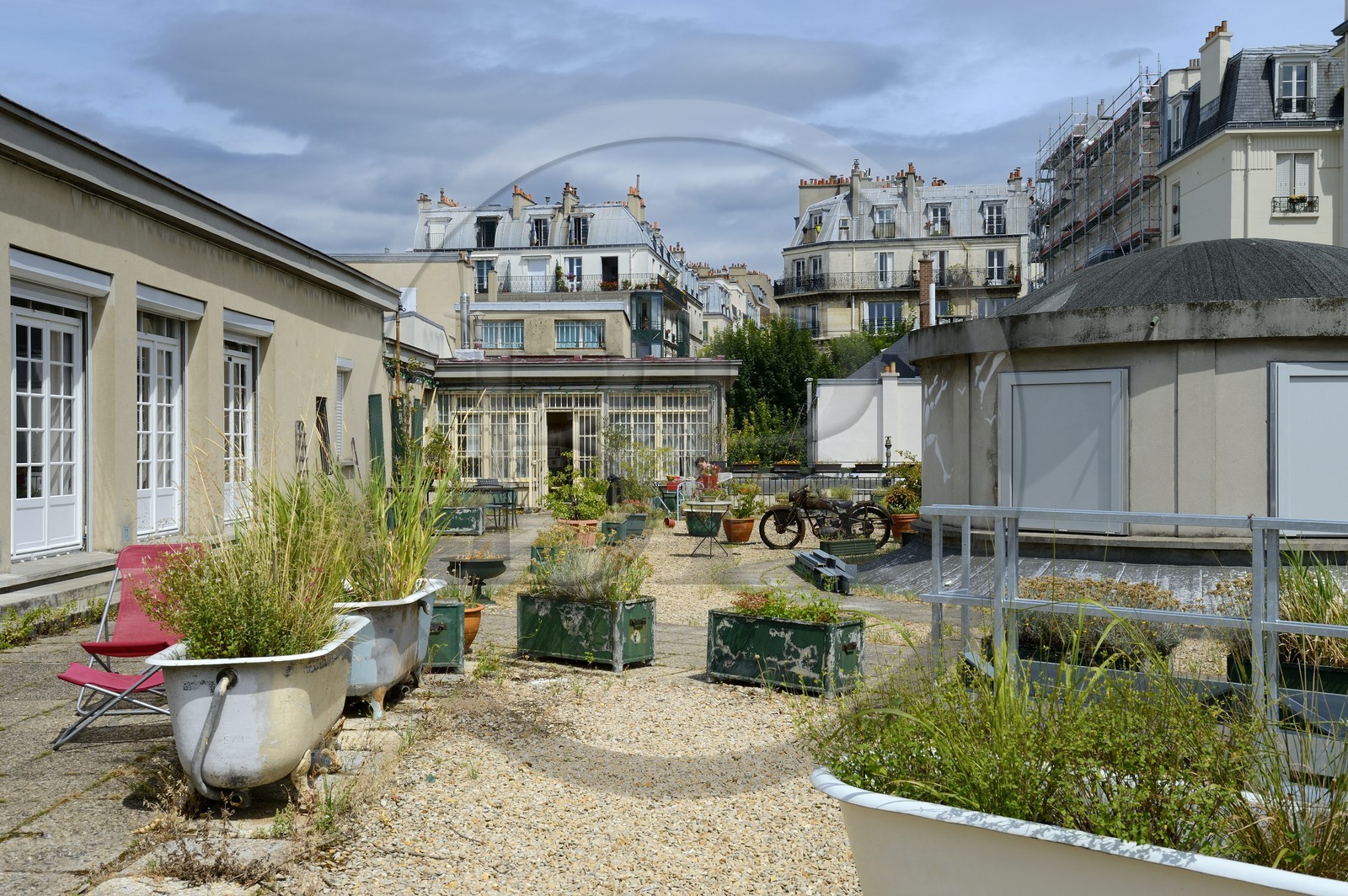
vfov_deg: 33.3
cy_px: 448
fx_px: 1497
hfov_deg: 48.5
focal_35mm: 40
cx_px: 674
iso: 160
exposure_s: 1/250
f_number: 13
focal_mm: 40
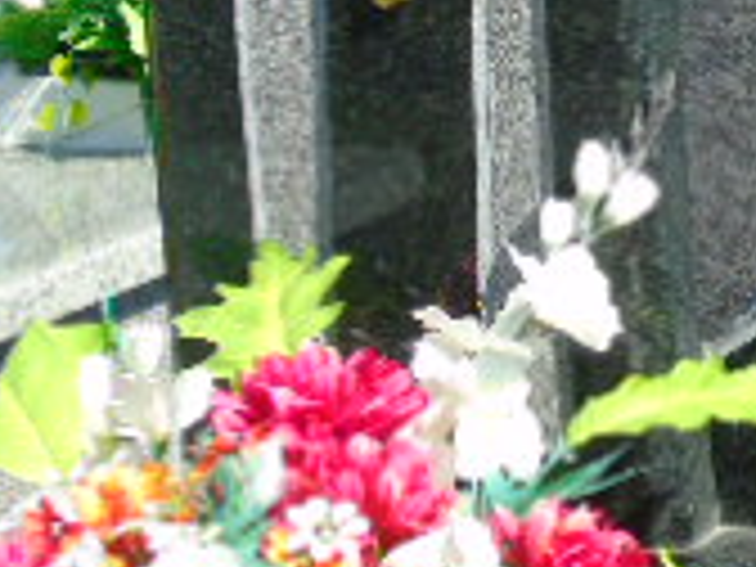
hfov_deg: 9.4
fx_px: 4499
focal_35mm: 206
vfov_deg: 7.2
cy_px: 58
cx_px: 999
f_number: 4.3
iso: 80
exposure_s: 1/400
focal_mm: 9.6
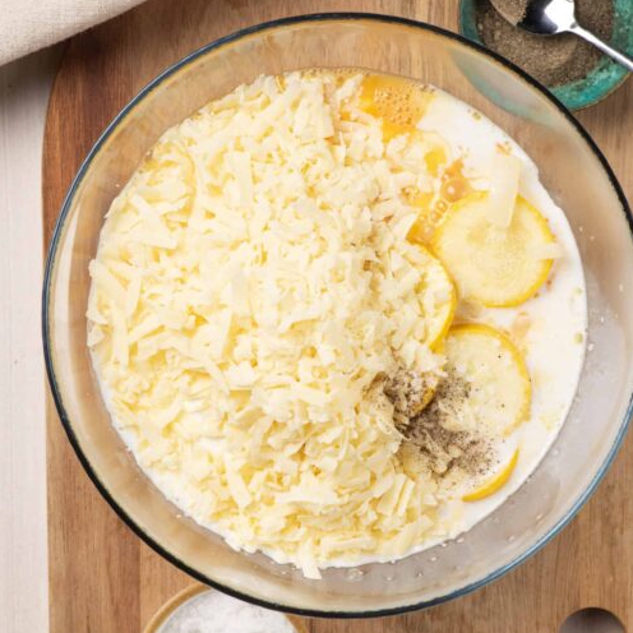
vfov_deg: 12.9
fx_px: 2793
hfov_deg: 12.9
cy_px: 329
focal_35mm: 135
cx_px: 315
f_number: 9
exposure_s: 1/160
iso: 100
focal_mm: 105
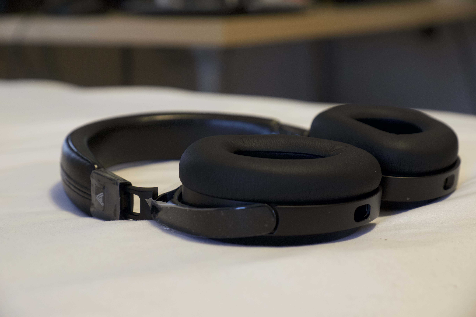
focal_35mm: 70
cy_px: 158
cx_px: 238
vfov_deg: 19.5
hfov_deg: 28.8
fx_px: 925
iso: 3200
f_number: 5.6
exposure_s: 1/18
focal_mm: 46.6
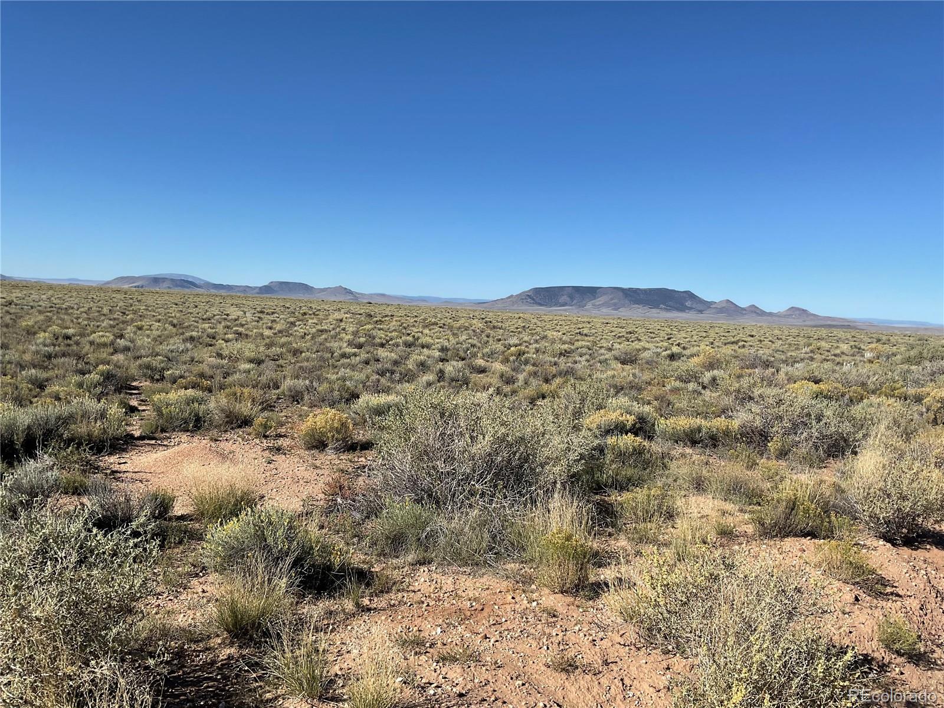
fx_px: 791
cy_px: 354
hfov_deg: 61.7
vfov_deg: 48.2
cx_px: 472
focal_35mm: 29
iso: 16
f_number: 1.8
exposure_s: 1/2227
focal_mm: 3
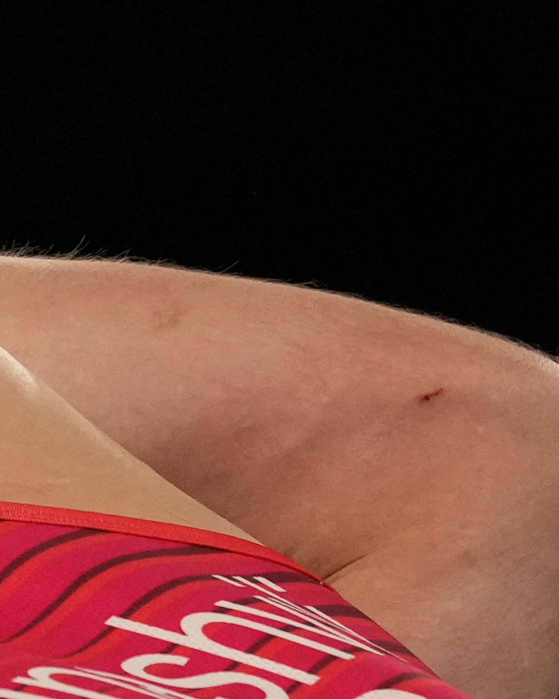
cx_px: -570
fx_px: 19979
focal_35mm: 966
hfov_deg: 1.6
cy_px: 634
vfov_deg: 2.0
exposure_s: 1/2500
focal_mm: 200
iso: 2500
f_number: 4
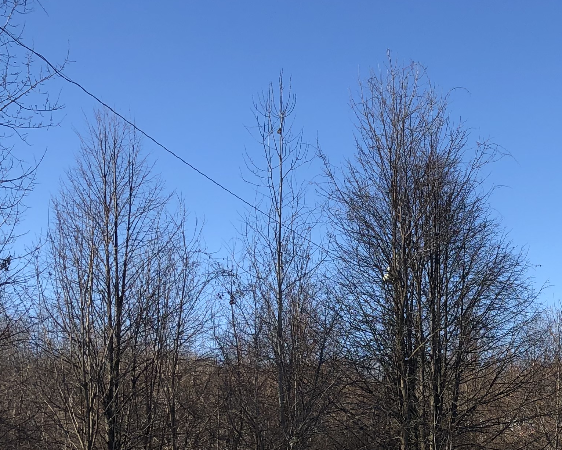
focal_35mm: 72
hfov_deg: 24.9
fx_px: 1197
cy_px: 493
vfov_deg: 20.3
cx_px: 584
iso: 20
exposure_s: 1/1230
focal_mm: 3.99
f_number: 1.8
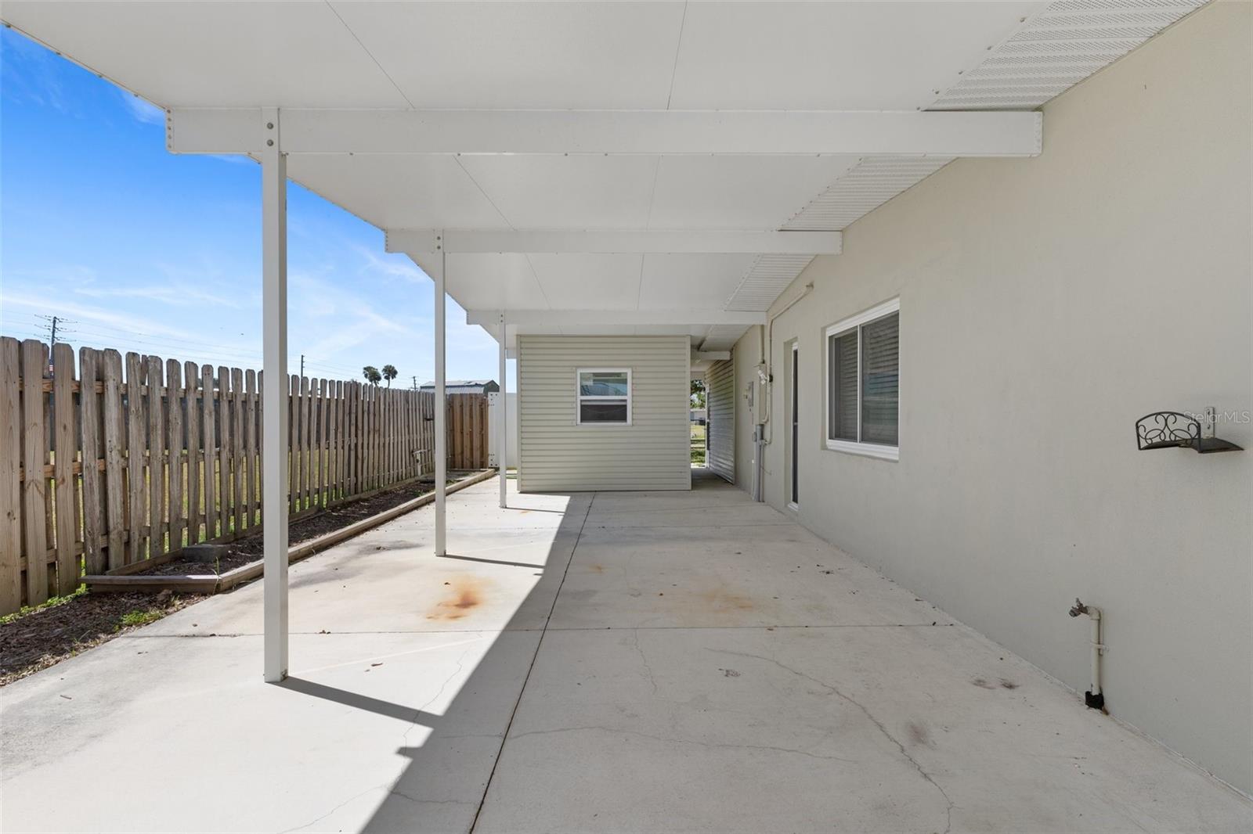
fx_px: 626
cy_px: 417
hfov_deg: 90.0
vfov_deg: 67.4
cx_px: 626
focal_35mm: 18
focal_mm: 12
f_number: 8
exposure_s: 1/250
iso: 100
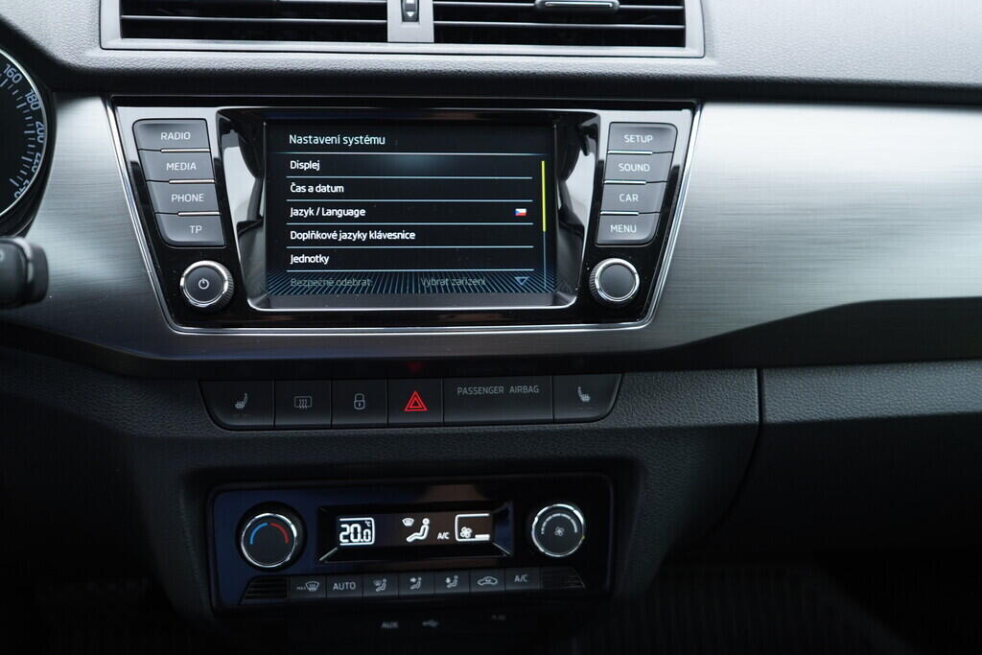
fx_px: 982
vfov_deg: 36.9
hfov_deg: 53.1
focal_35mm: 36
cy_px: 328
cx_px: 491
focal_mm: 24
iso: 250
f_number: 2.8
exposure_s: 1/40
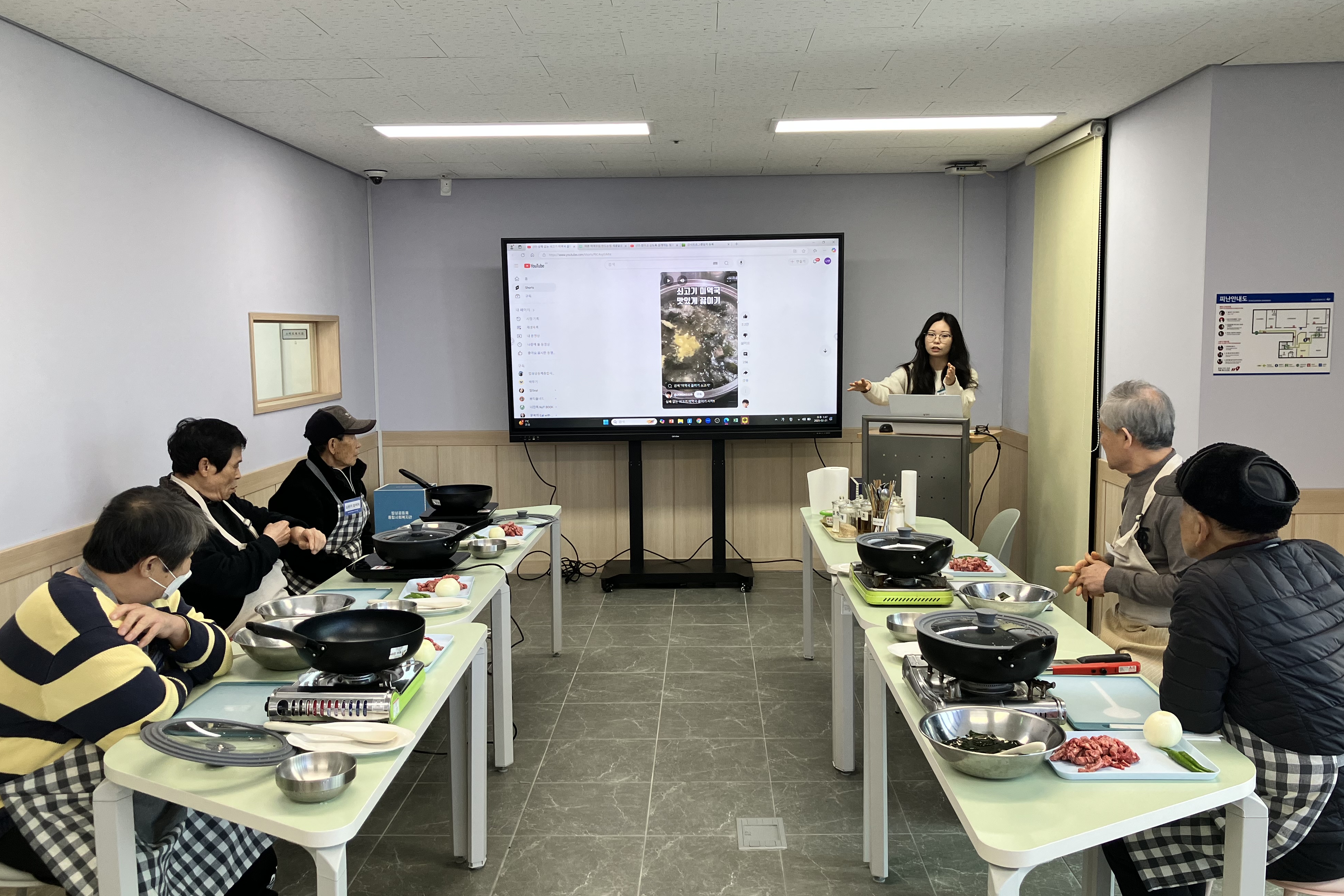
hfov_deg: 61.9
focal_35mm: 30
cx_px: 668
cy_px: 466
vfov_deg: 43.6
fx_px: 1120
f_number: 1.8
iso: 80
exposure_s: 1/120
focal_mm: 3.99
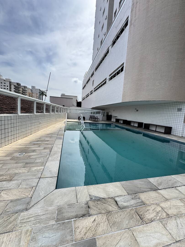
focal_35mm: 14
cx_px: 92
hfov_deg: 85.7
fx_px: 100
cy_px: 124
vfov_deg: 102.1
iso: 50
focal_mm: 2.22
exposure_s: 1/1395
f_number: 2.2
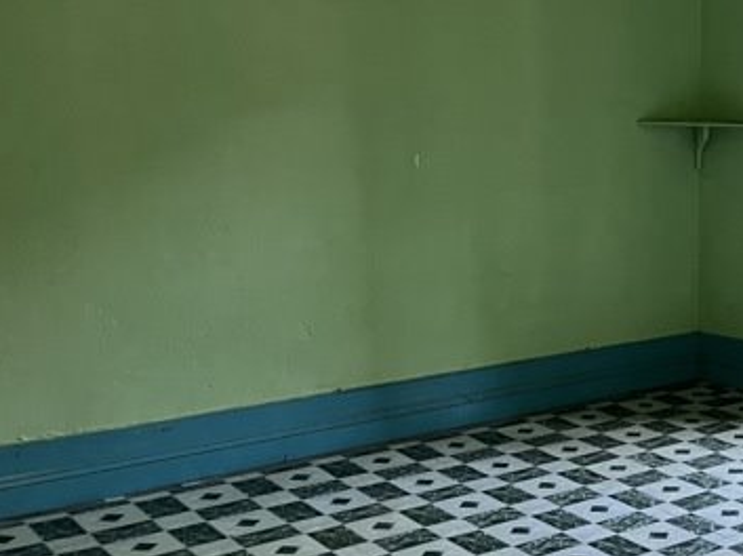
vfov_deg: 24.6
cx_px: 754
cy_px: 177
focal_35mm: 59
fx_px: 1265
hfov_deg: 30.3
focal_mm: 5.1
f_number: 1.6
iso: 200
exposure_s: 1/50
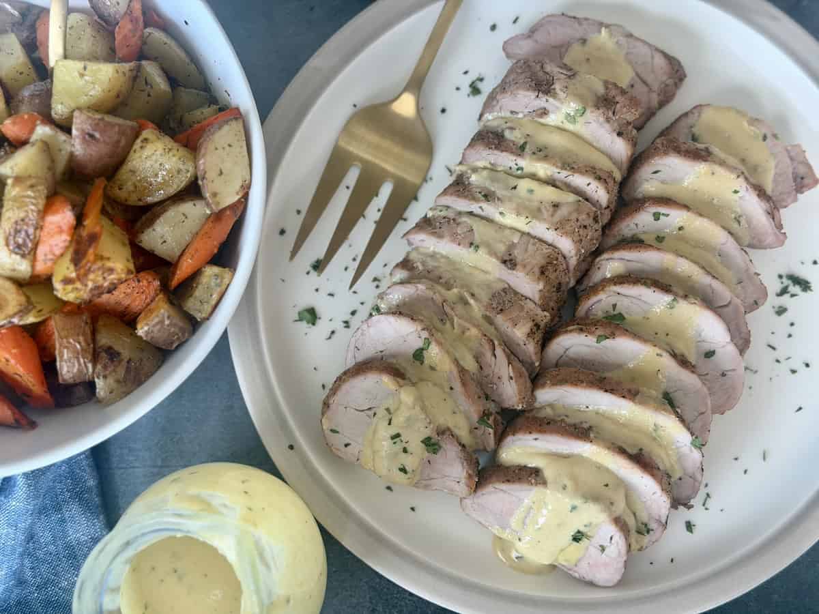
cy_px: 307
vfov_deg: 30.3
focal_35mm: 48
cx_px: 410
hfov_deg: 39.7
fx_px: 1136
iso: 200
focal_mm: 6.8
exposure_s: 1/40
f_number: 1.8
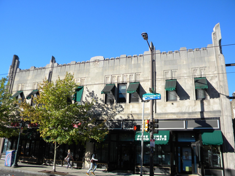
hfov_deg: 61.7
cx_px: 116
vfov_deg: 48.2
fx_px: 197
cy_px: 91
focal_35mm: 29
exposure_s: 1/546
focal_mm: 5
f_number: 3.5
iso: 80
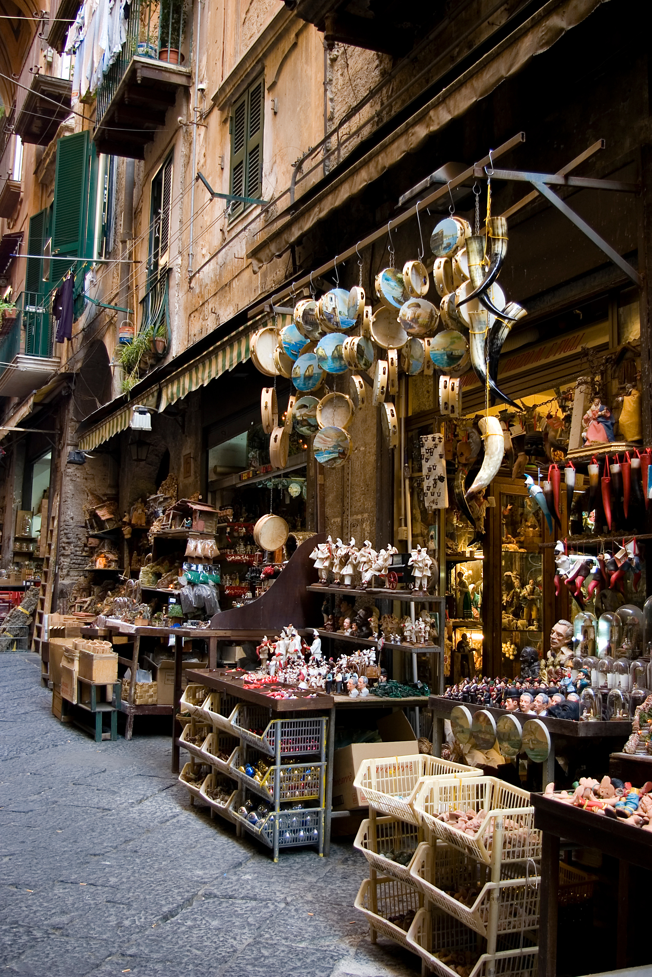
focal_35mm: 39
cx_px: 326
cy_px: 488
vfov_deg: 49.5
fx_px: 1058
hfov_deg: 34.2
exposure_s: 1/20
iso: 200
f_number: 4
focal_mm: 26
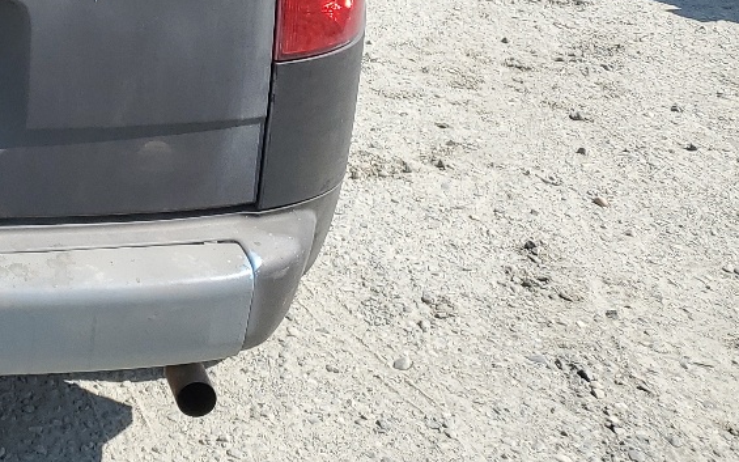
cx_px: -241
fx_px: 1571
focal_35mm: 78
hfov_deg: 23.2
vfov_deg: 15.8
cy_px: -152
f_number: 1.5
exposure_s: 1/3333
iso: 50
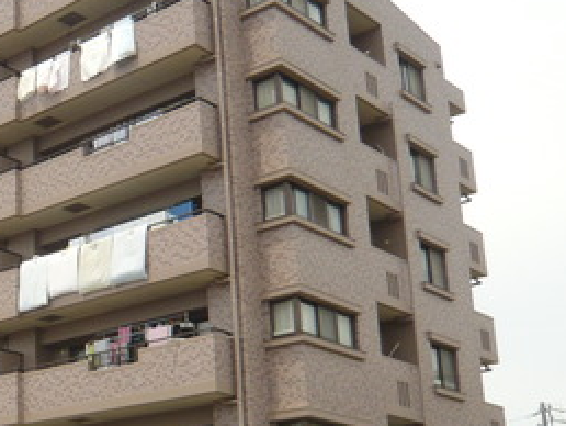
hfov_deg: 27.0
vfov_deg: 22.5
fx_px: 1064
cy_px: 285
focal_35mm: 65
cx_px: -77
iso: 100
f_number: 8
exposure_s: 1/160
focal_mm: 4.6
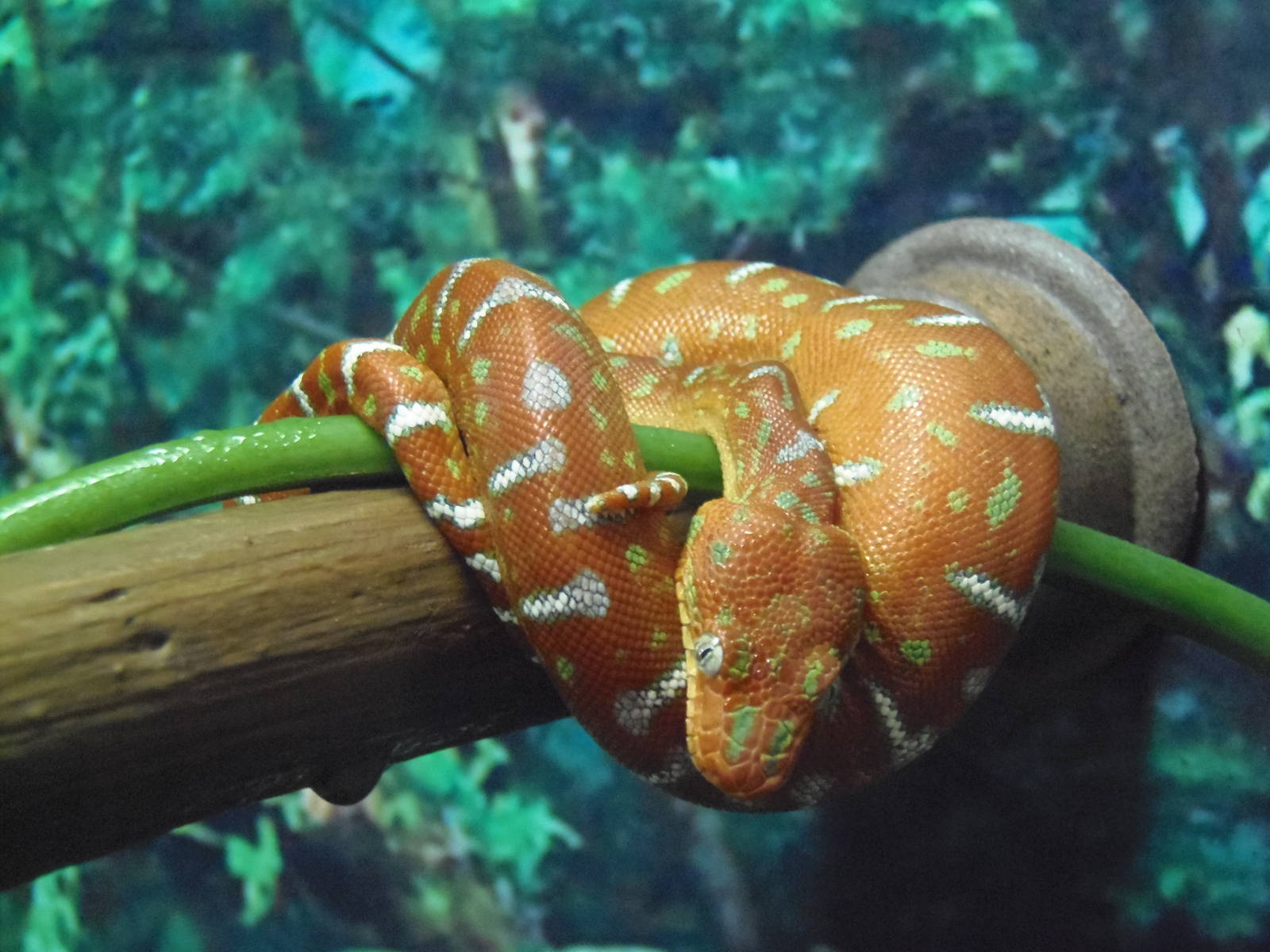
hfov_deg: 19.8
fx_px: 3632
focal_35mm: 99
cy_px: 476
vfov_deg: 14.9
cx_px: 635
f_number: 4.4
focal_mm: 18.4
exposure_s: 1/8
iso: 800
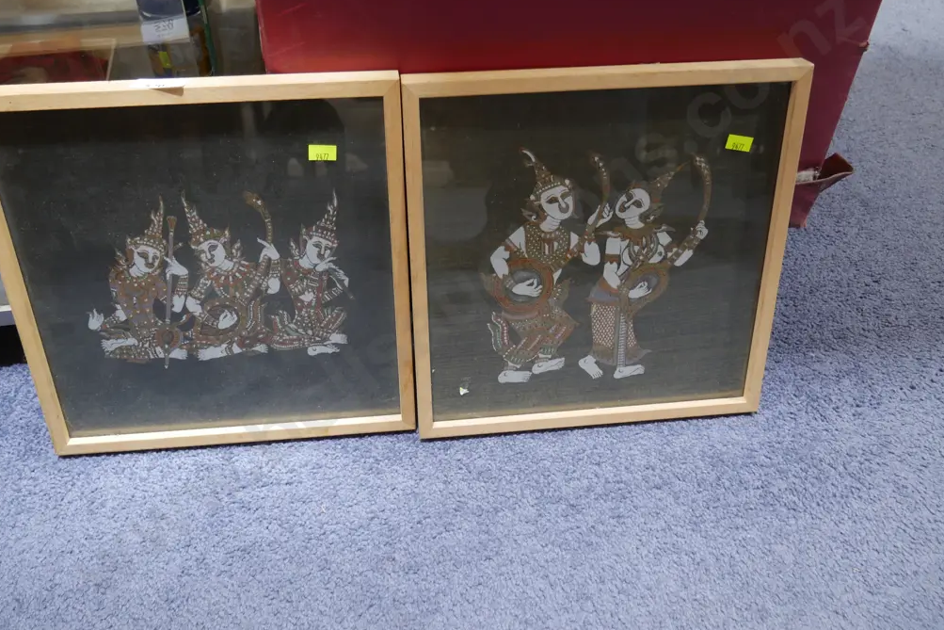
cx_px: 468
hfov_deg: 55.8
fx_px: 892
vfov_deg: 38.9
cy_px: 295
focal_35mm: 34
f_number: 3.6
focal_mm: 16
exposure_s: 1/60
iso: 500
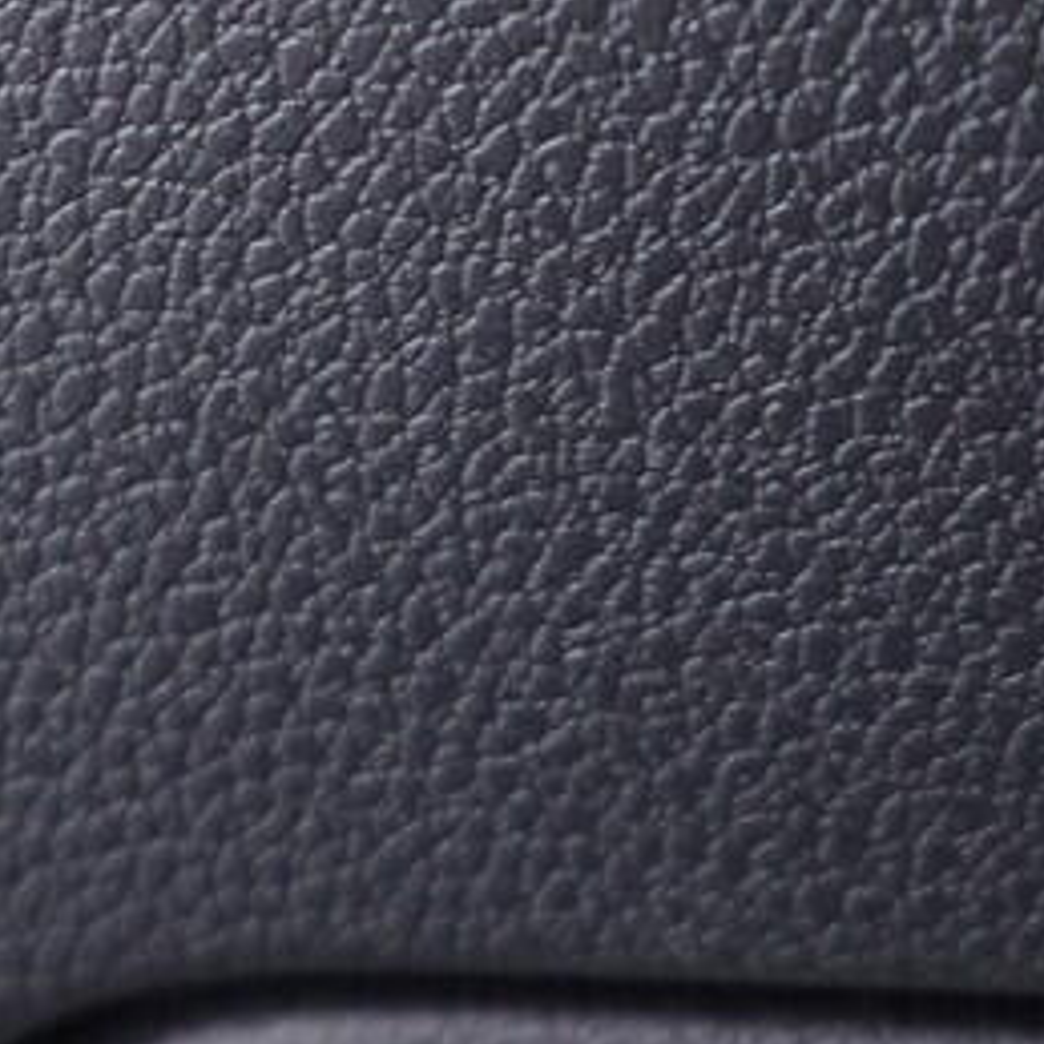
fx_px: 5801
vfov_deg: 10.2
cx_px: -911
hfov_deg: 9.7
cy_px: 85
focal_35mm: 170
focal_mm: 24
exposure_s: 1/40
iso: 400
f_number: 2.8
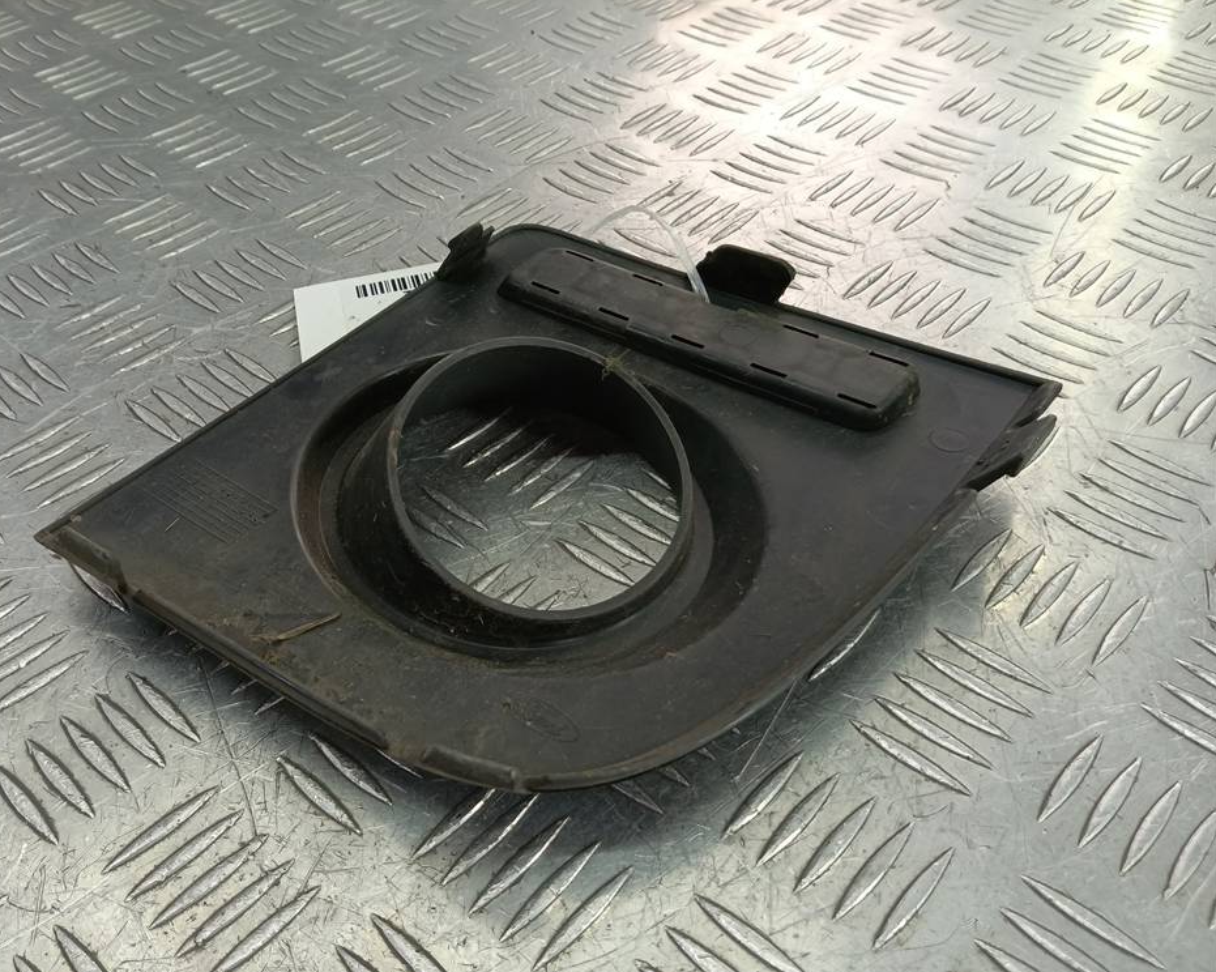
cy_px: 490
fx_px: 1043
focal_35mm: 29
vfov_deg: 49.9
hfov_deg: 60.4
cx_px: 551
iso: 91
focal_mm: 4.11
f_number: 1.6
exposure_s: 1/50
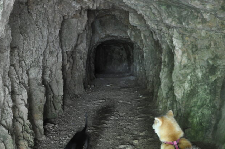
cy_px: 88
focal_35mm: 33
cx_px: 122
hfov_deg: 57.2
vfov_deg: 39.7
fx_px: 206
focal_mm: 18
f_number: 3.5
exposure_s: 1/8
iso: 1600
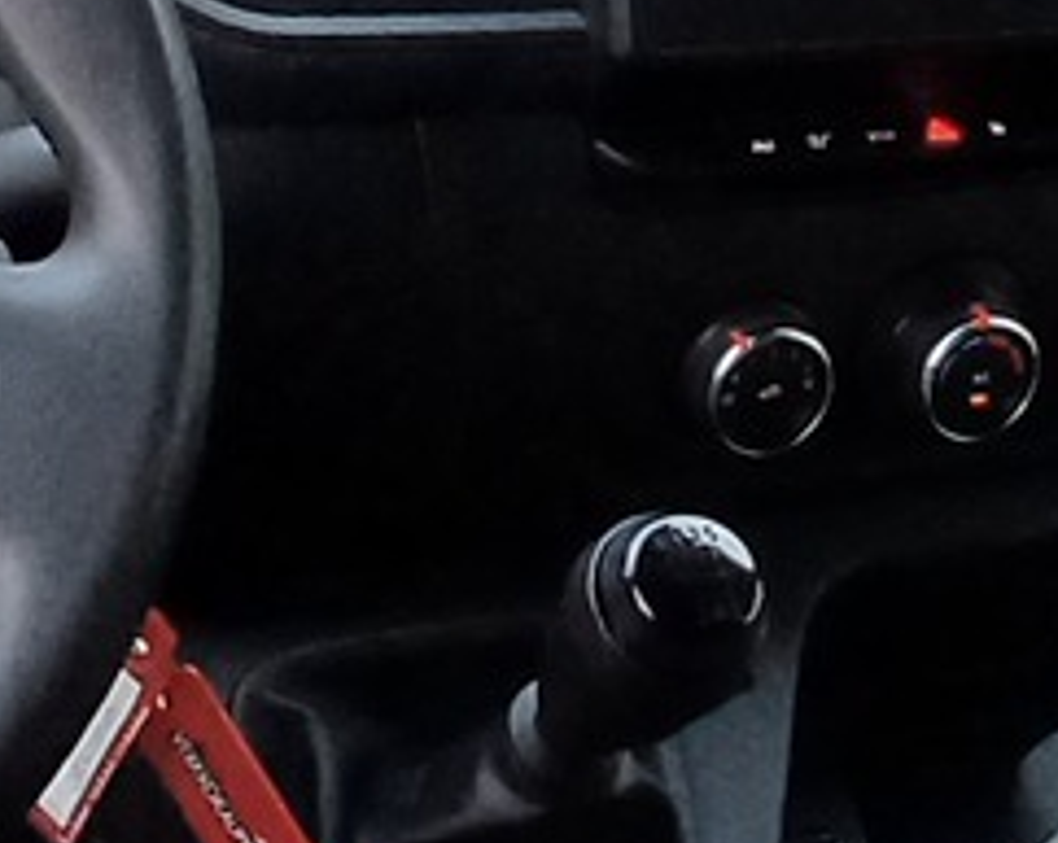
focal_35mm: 93
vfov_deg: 16.4
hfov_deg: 20.4
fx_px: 2909
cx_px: 800
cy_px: 192
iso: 250
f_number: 2.2
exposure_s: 1/50
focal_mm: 1.64
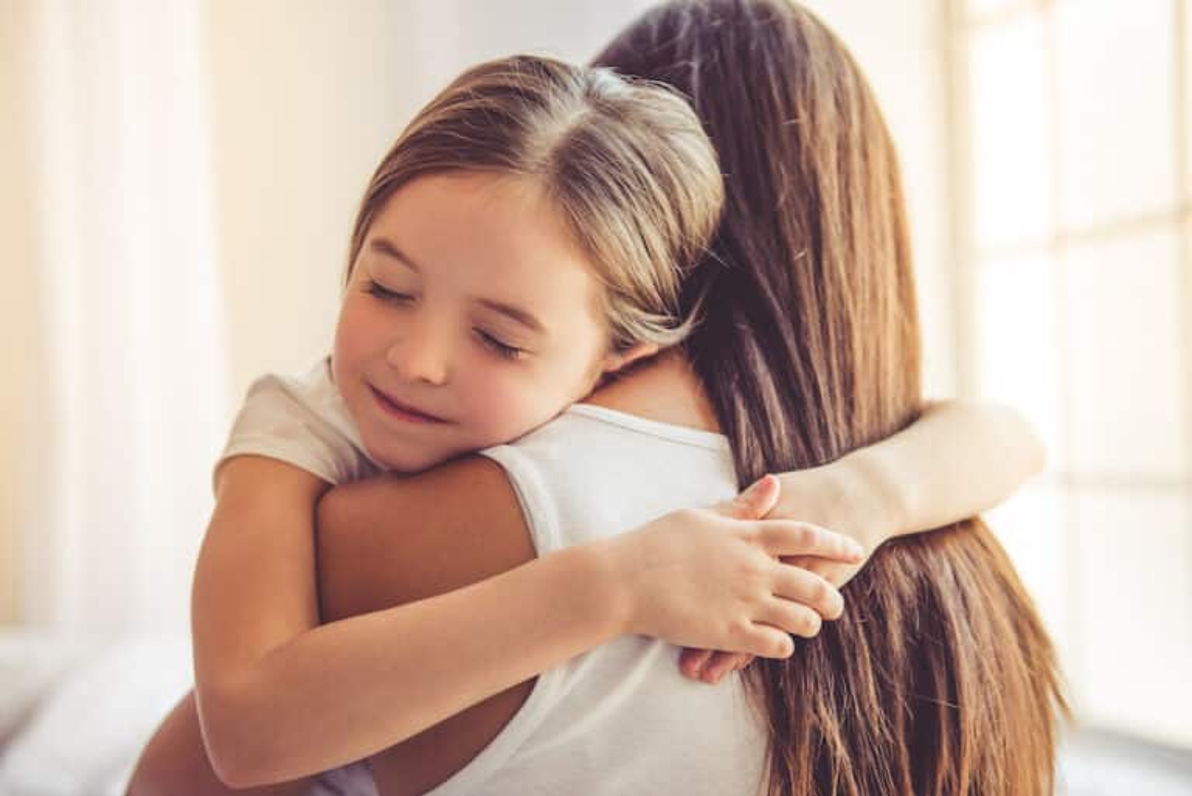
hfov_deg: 36.2
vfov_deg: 24.7
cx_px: 596
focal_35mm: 55
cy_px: 398
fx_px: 1822
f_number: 2.8
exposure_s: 1/160
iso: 250
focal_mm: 55
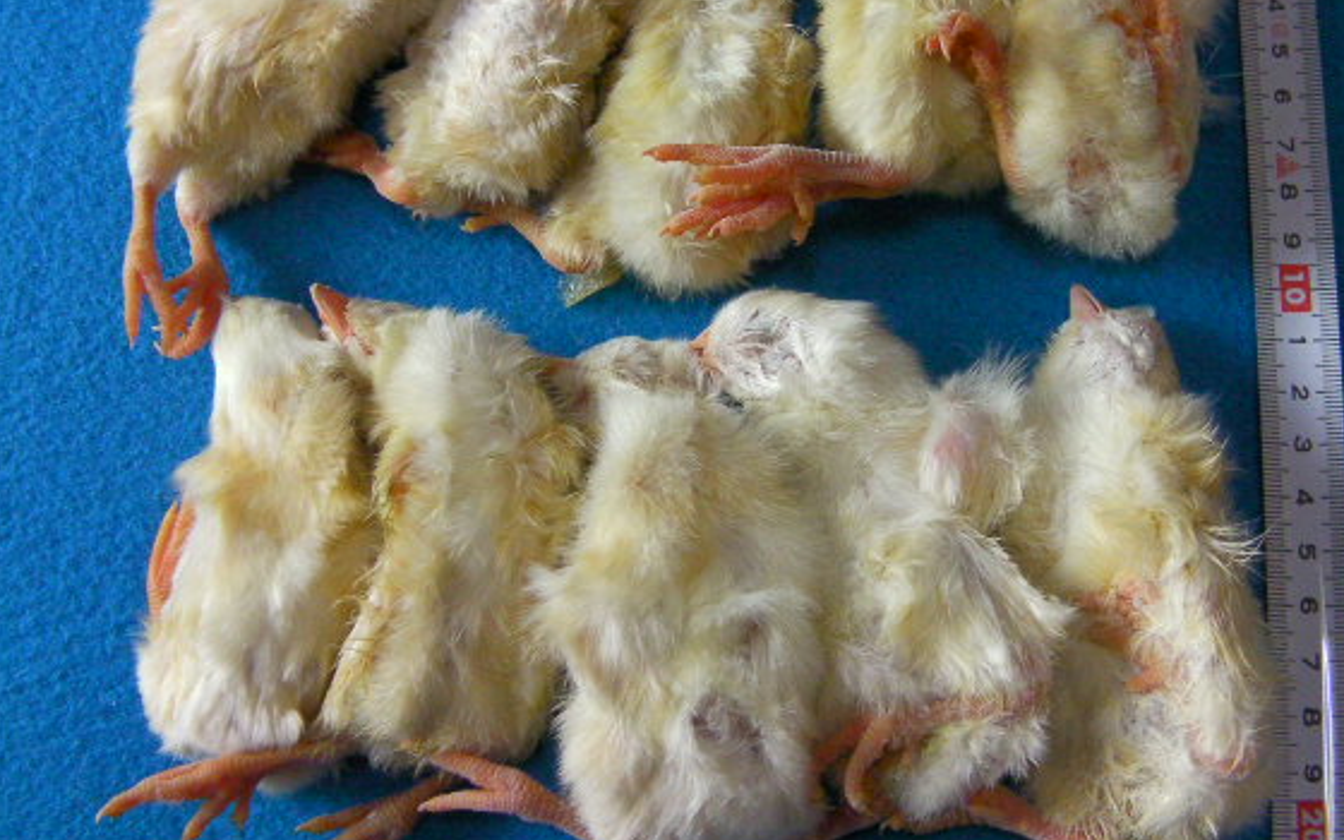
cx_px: 758
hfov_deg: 43.4
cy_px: 336
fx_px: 1685
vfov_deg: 27.9
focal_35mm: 46
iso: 418
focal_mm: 6.8
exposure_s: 1/100
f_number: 3.5
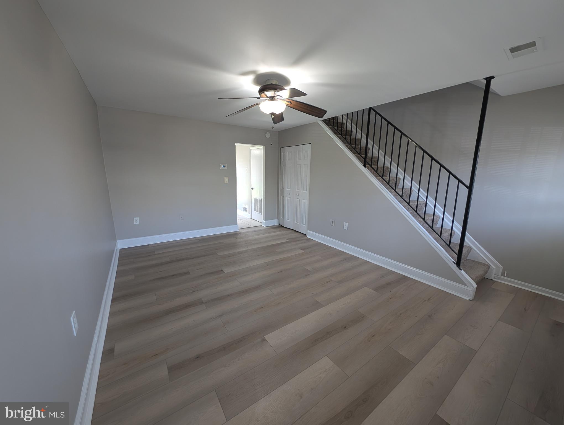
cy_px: 212
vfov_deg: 94.6
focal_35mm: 12
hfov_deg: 110.5
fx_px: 196
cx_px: 282
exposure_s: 1/24
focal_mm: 2.23
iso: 57
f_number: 1.95
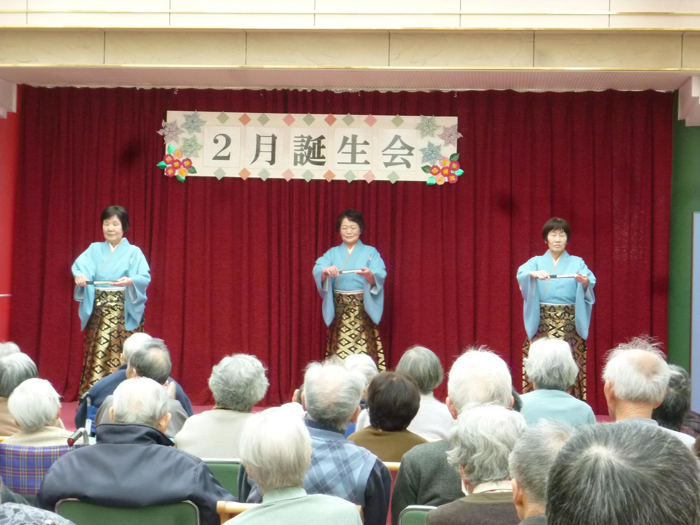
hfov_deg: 23.0
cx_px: 350
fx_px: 1719
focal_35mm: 85
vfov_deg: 17.4
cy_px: 262
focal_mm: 15.2
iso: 400
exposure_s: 1/40
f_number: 5.7
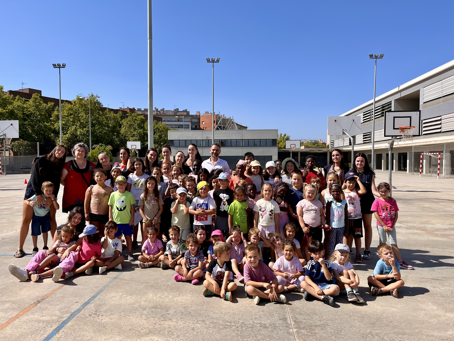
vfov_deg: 51.3
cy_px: 175
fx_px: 354
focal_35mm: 27
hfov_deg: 65.3
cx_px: 222
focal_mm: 5.1
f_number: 1.6
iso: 50
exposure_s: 1/3413
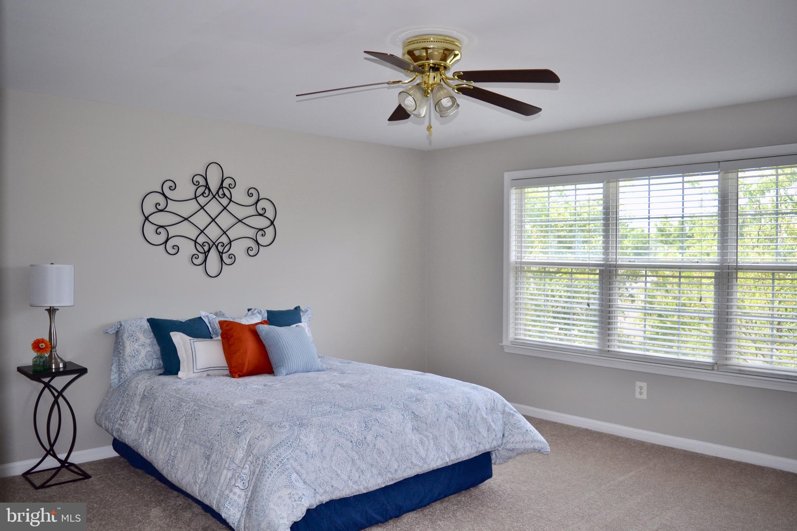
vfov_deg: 47.9
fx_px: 598
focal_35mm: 27
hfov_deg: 67.4
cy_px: 266
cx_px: 398
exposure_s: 1/125
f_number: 4
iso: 110
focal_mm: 18
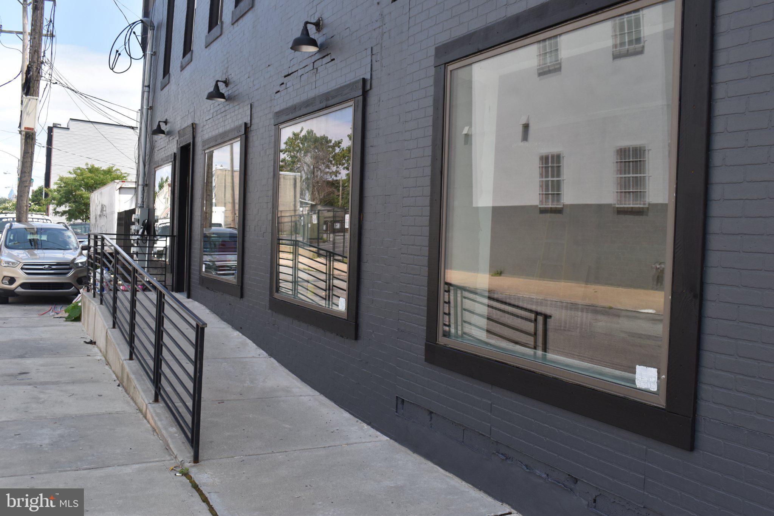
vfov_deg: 38.4
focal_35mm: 34
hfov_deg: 55.1
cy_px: 258
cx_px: 387
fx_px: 742
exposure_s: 1/320
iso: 200
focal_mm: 23
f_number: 9
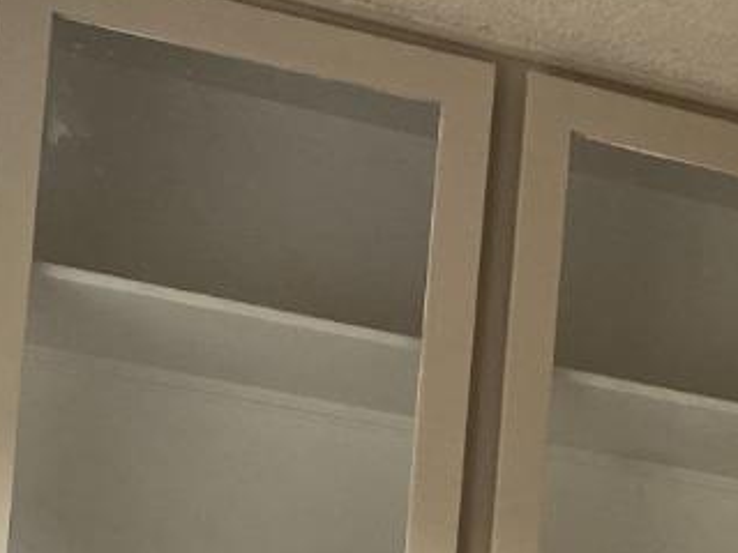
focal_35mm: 122
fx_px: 2601
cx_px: 828
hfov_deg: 15.7
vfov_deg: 11.0
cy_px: 1116
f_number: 1.8
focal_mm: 4.25
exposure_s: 1/60
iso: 200
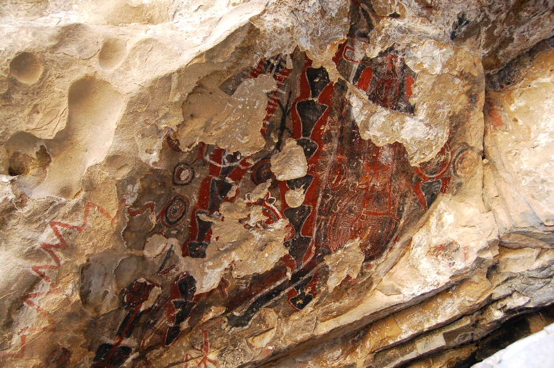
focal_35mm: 27
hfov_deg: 67.4
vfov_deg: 47.8
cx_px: 277
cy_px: 184
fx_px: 415
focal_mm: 18
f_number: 4.5
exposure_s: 1/80
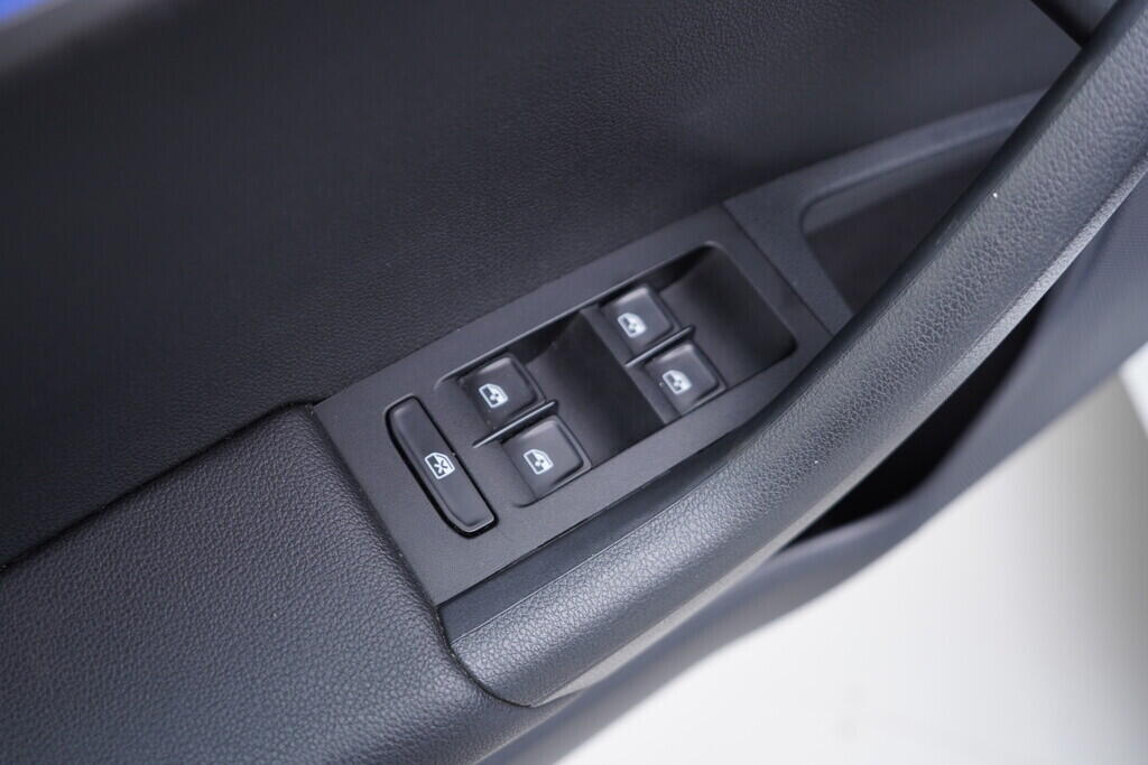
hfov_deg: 53.1
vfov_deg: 36.9
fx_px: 1148
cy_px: 382
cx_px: 574
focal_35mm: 36
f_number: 2.8
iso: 320
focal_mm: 24
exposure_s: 1/40
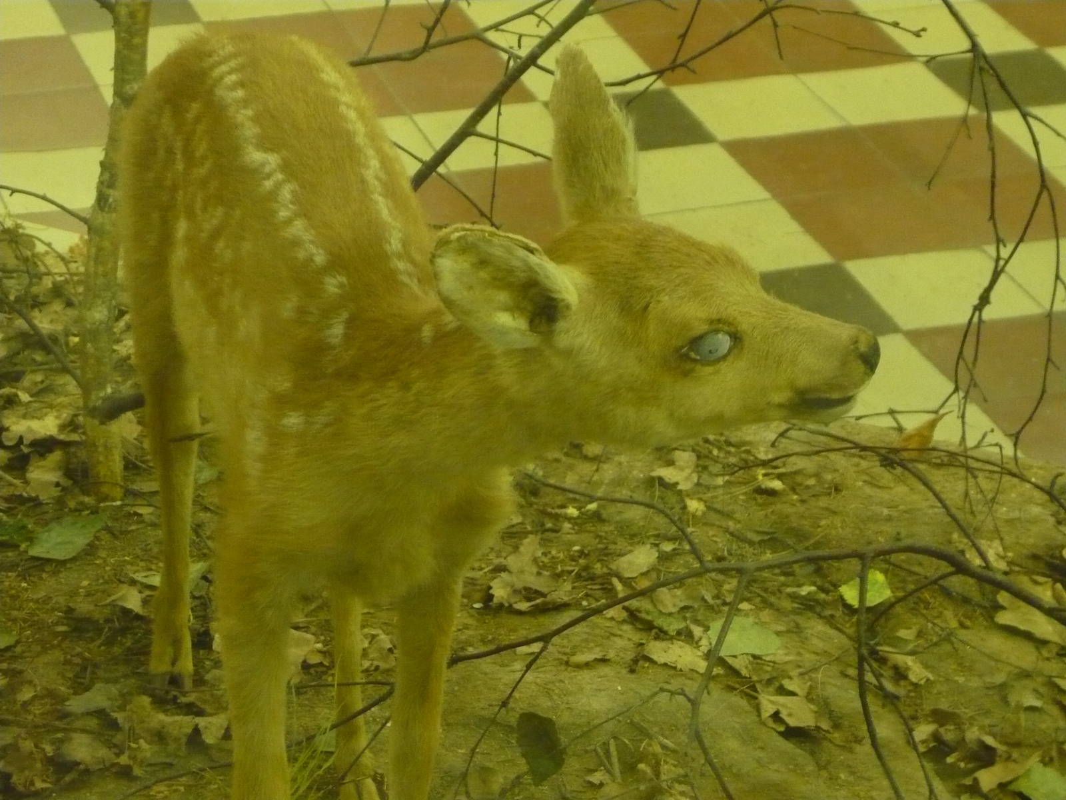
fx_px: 3080
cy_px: 400
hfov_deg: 19.6
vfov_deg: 14.8
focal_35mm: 100
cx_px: 533
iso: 800
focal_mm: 16.5
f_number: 5.1
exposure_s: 1/8
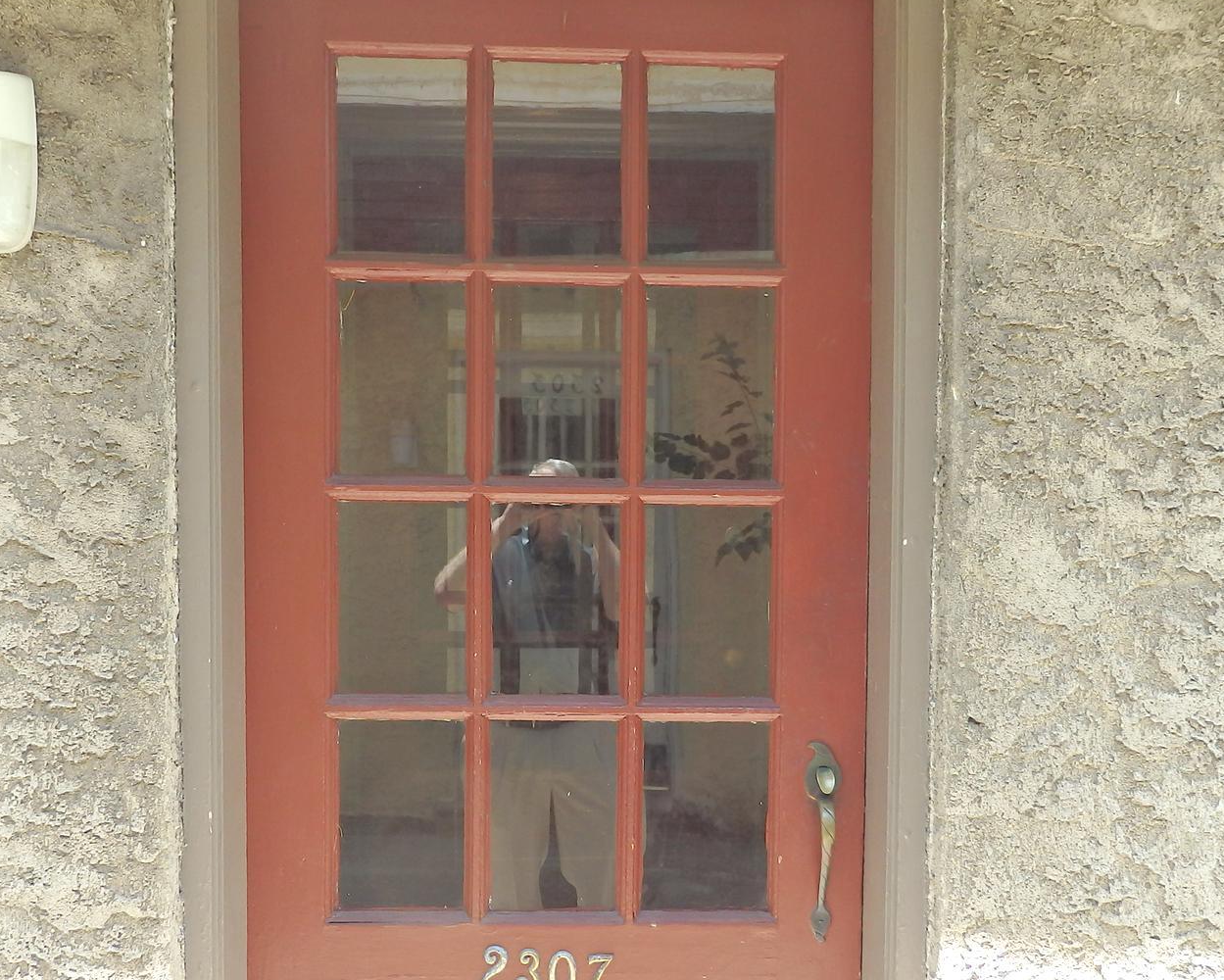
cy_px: 557
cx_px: 639
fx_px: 1449
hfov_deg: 45.8
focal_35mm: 40
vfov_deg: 37.3
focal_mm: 4.5
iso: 125
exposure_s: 1/320
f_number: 3
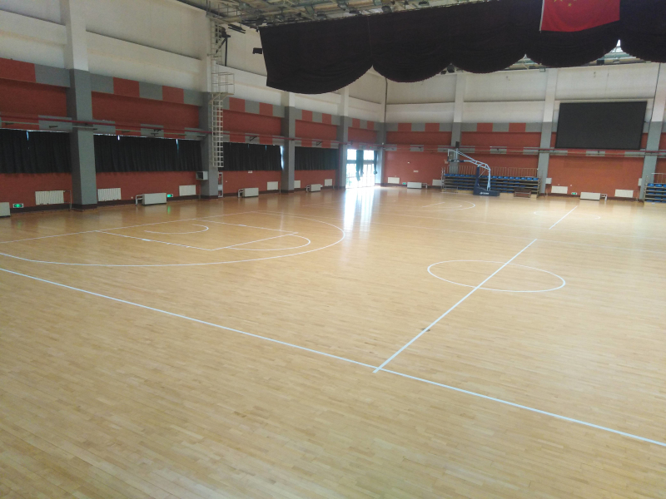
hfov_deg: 69.4
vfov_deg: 54.9
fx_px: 481
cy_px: 250
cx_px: 333
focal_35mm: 25
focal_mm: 3.46
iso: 267
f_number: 2.2
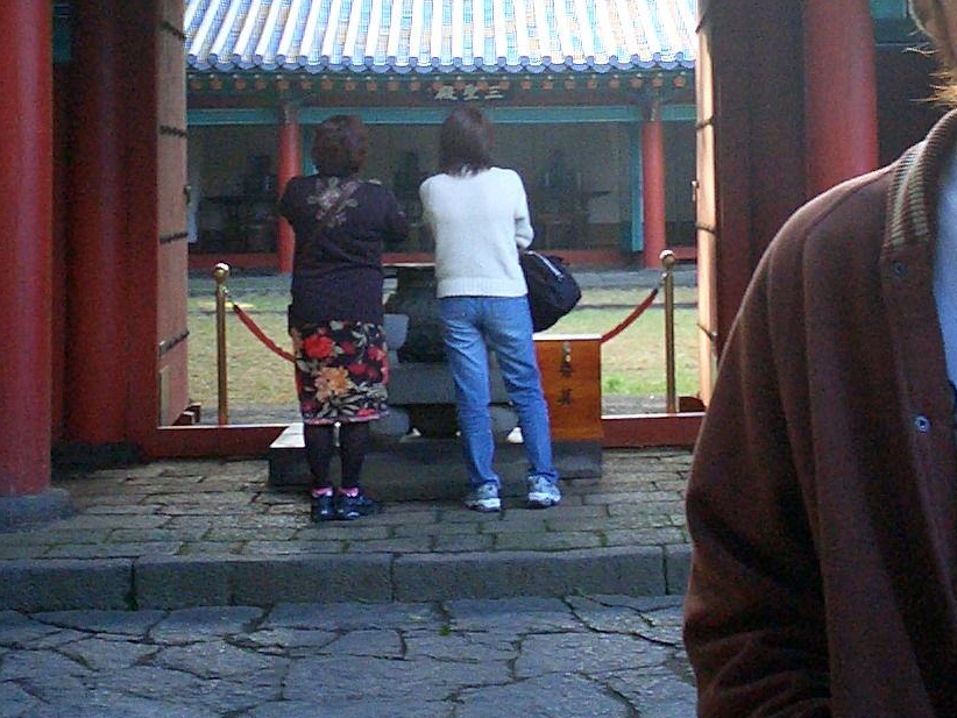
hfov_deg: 26.9
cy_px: 27
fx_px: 1991
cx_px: 591
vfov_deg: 19.9
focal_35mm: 72
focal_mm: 5.6
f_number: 3.5
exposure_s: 1/80
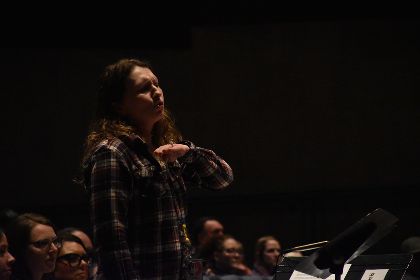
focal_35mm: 210
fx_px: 2450
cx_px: 210
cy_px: 140
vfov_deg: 6.5
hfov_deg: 9.8
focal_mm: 140
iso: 6400
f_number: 5.6
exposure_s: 1/250
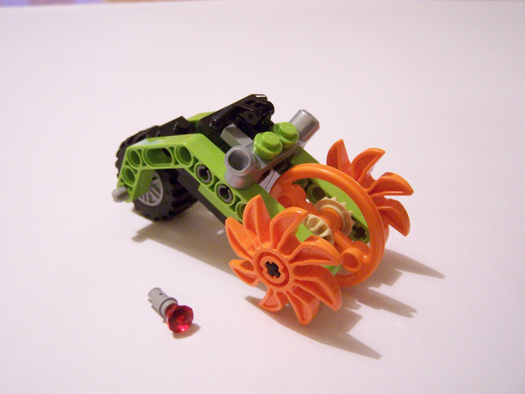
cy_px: 197
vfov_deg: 37.7
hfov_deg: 49.0
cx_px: 262
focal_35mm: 38
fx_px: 576
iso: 400
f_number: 2.8
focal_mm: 6.3
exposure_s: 1/15
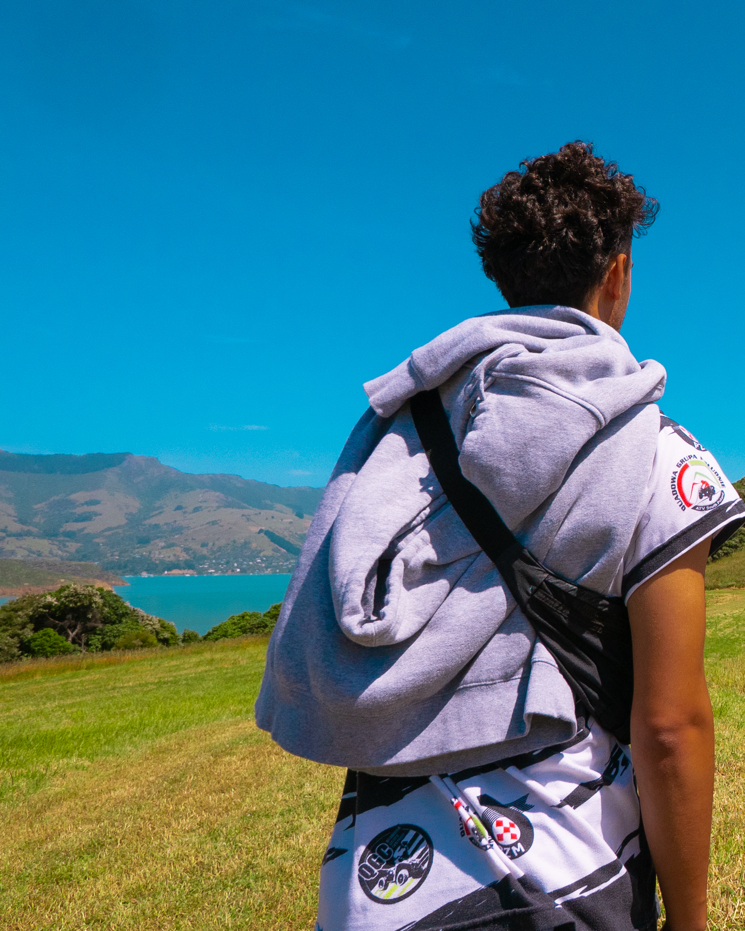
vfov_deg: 56.6
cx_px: 878
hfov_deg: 36.9
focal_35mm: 31
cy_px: 363
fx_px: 854
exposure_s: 1/3200
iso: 200
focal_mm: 7
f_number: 5
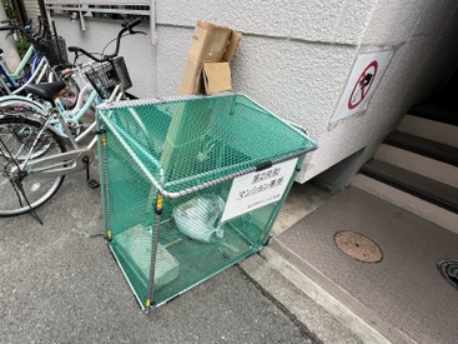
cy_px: 186
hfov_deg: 89.4
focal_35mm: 17
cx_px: 175
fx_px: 225
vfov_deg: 74.6
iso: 32
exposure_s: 1/330
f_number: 1.8
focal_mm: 1.57
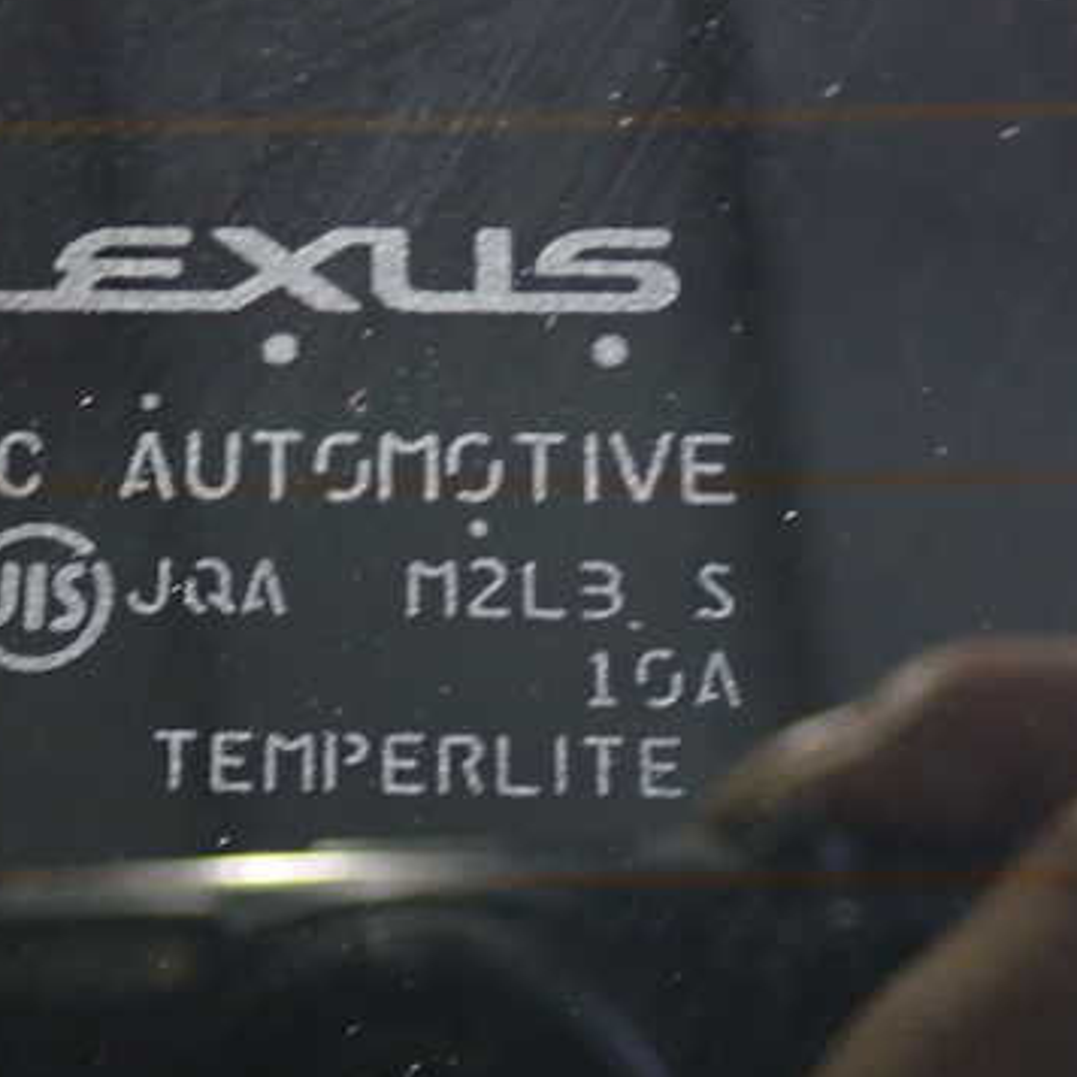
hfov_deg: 24.5
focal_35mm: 70
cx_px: 330
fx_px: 2464
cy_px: 560
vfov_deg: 24.7
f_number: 3.1
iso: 800
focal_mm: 8.4
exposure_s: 1/13
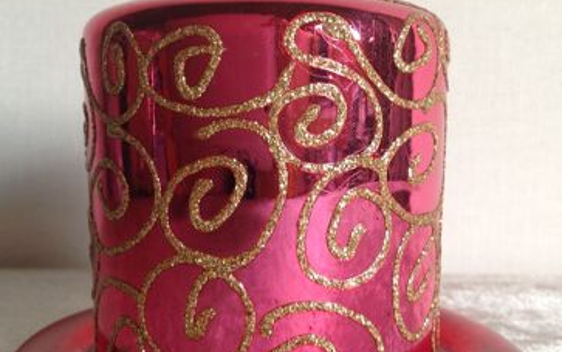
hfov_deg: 41.0
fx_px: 751
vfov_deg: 26.2
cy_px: 240
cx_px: 285
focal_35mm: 49
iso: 50
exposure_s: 1/17
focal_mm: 4.28
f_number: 2.4
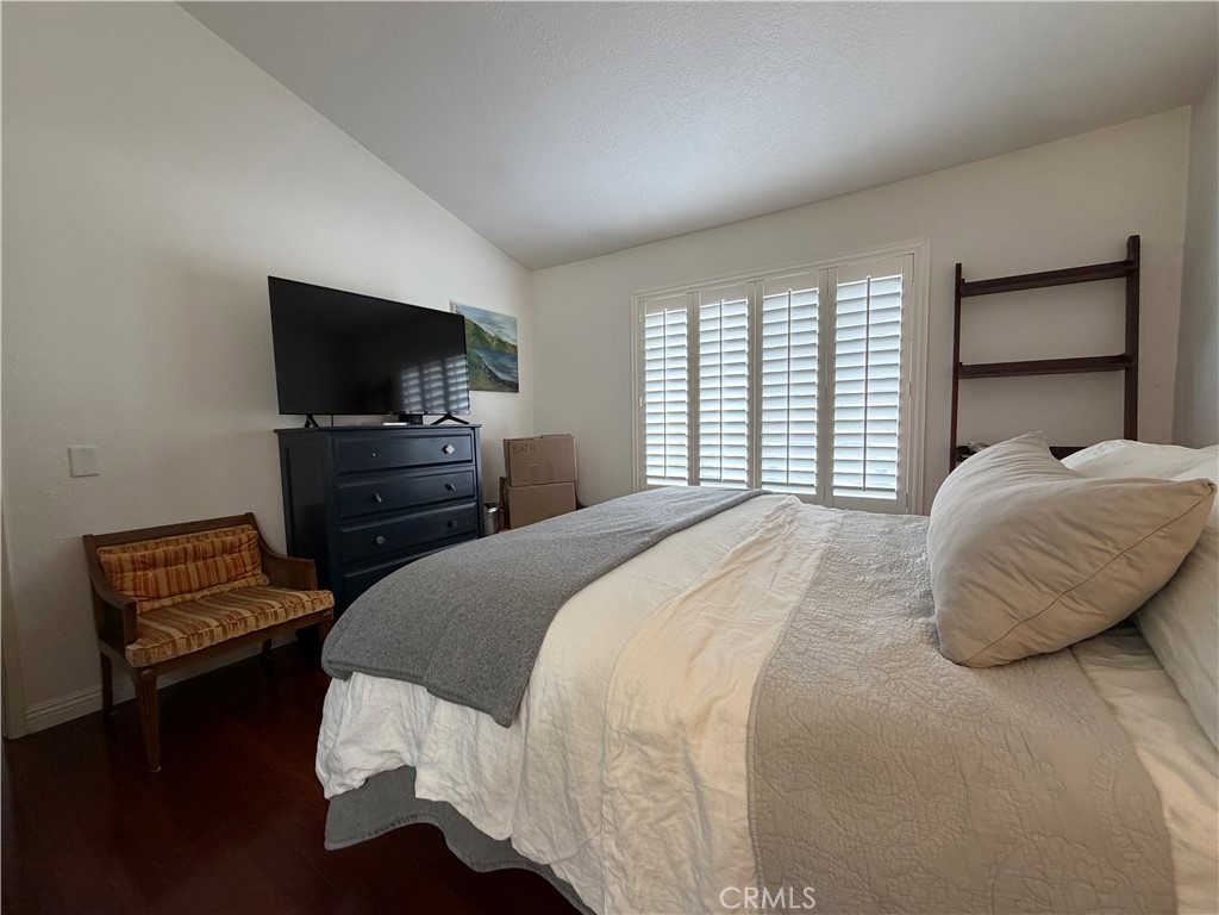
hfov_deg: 102.1
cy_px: 458
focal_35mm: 14
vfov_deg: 85.7
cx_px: 610
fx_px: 493
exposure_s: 1/60
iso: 200
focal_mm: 2.22
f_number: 2.2
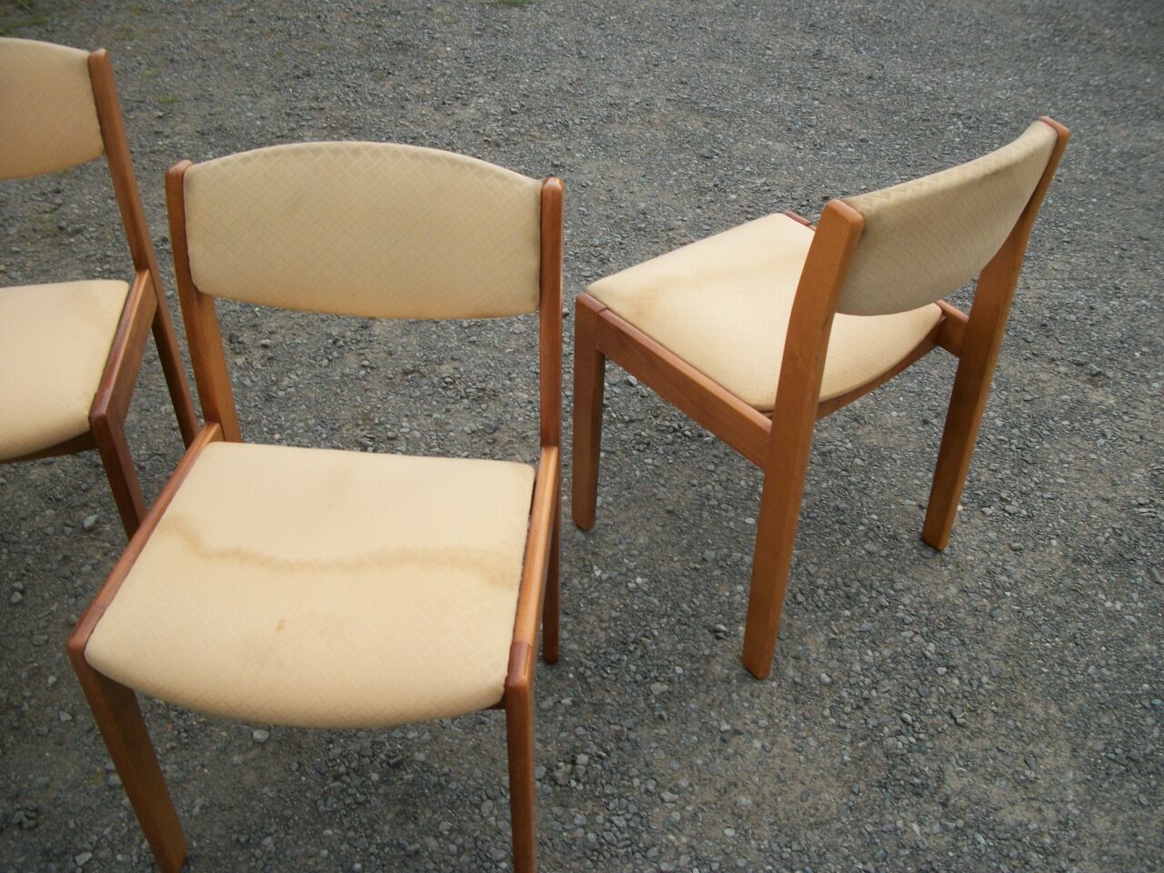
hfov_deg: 56.8
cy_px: 436
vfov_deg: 44.2
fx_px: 1076
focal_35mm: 32
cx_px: 582
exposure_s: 1/100
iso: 80
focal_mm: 5.7
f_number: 8.8
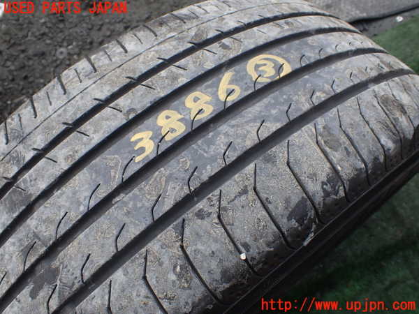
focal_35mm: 30
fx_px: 363
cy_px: 157
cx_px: 210
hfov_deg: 60.0
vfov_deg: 46.8
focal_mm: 5.4
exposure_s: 1/250
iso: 100
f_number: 3.2
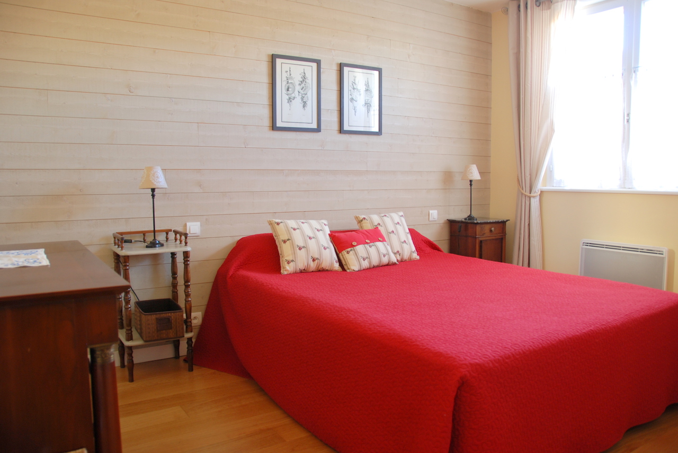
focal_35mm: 27
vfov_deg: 48.0
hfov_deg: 67.4
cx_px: 339
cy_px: 226
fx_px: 509
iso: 200
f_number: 3.5
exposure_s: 1/10
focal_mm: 18
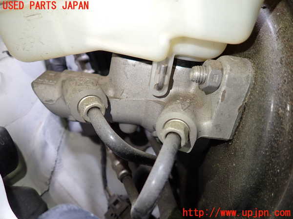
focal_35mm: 25
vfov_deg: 54.9
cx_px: 146
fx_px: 212
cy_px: 110
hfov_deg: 69.4
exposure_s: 1/60
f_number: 2
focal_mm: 4.5
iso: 200
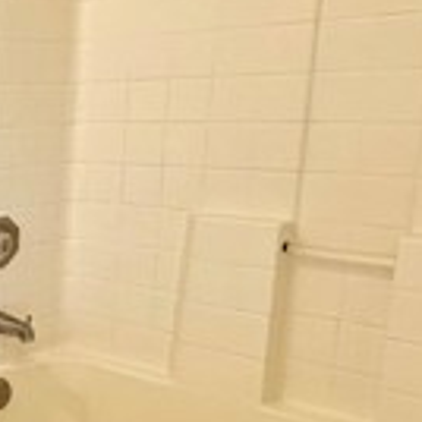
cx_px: -217
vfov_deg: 28.9
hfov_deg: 23.2
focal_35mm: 59
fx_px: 814
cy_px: 280
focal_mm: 2.22
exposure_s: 1/60
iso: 200
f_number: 2.2
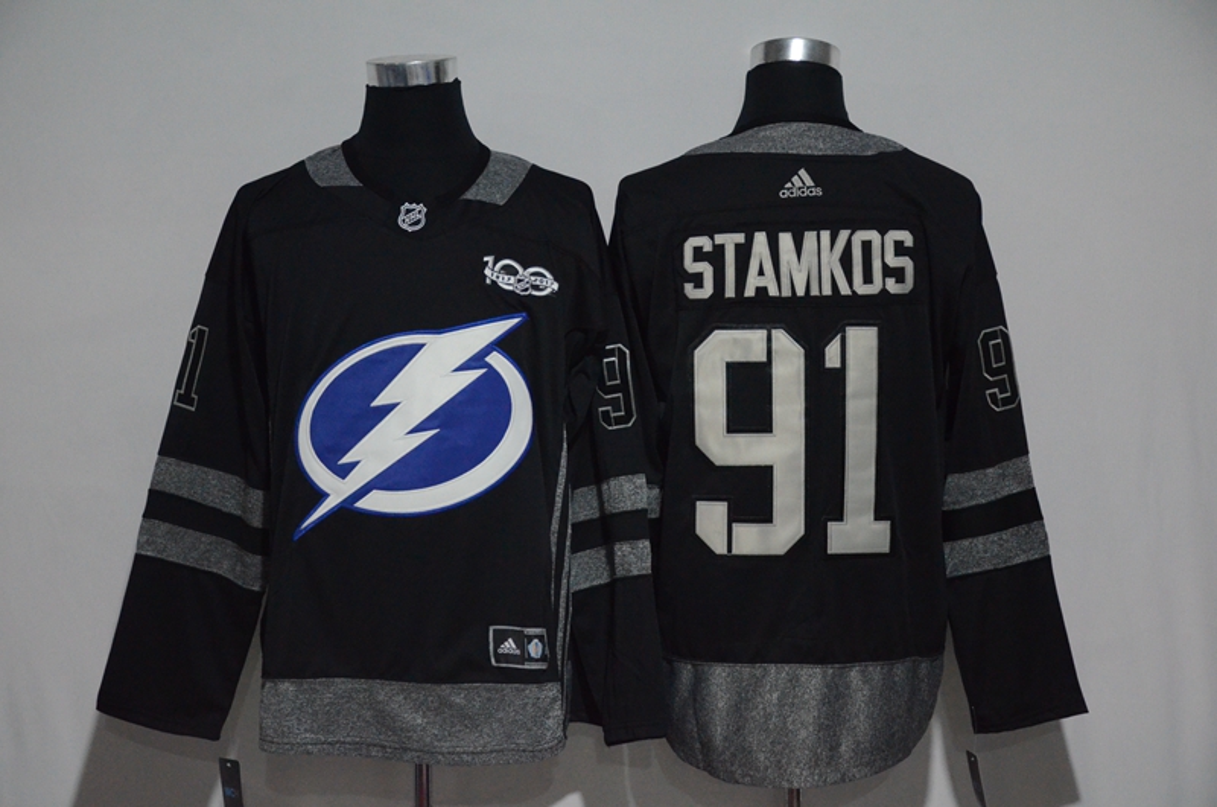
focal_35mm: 75
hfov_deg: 27.0
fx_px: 2530
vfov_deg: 18.1
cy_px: 404
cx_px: 608
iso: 4000
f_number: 4.8
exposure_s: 1/50
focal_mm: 50
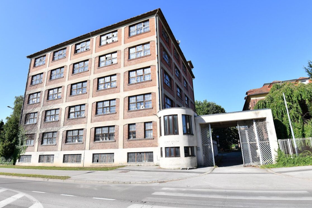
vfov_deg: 67.4
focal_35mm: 18
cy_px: 99
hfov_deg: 89.9
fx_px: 156
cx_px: 167
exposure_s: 1/1000
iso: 200
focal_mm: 16
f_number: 5
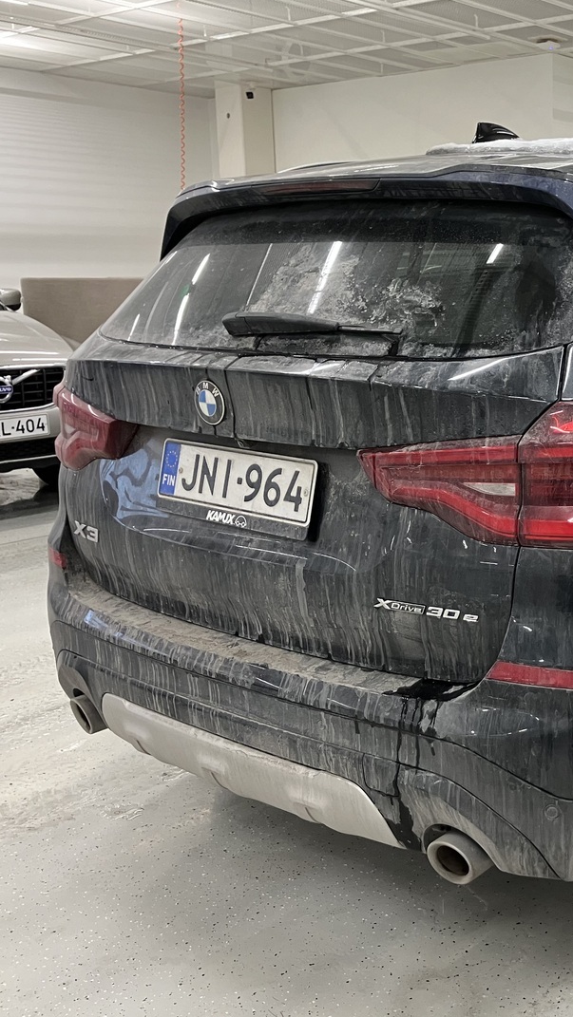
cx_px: 578
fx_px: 1107
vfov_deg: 49.4
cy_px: 507
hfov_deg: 27.3
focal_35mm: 41
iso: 125
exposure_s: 1/50
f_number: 1.8
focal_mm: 3.99
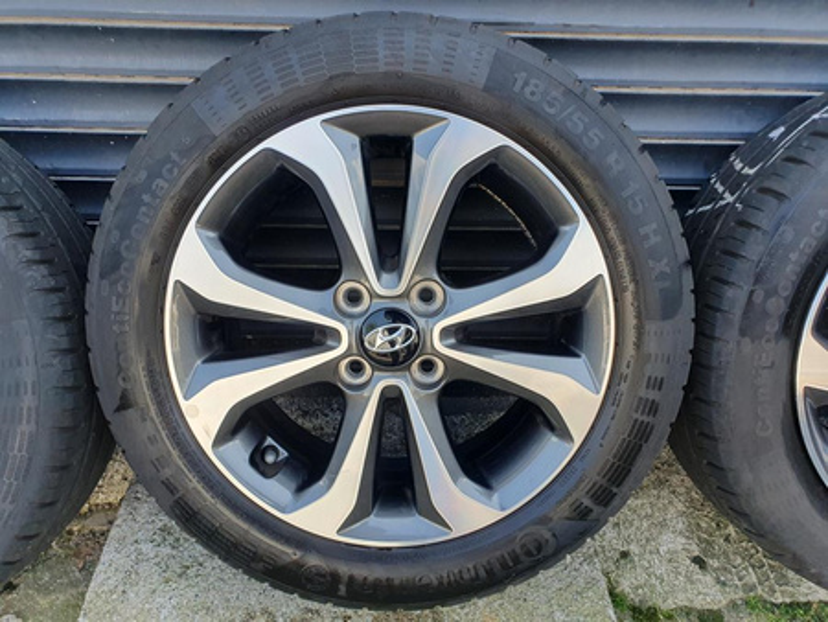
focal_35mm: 26
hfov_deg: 67.3
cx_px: 414
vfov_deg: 53.1
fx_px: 622
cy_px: 311
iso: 50
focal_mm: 4.32
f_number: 2.4
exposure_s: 1/286
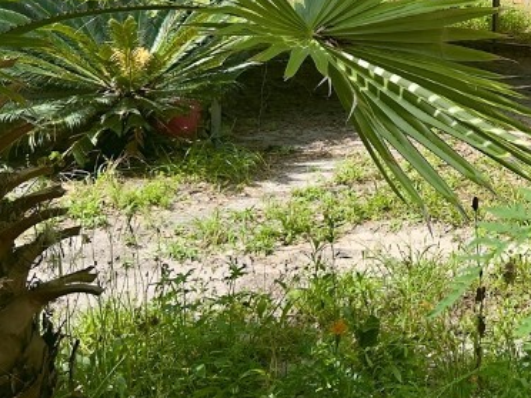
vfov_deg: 21.0
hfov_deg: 27.5
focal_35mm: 66
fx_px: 1012
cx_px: 545
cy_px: -60
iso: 80
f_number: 1.78
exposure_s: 1/1869
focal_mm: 6.76
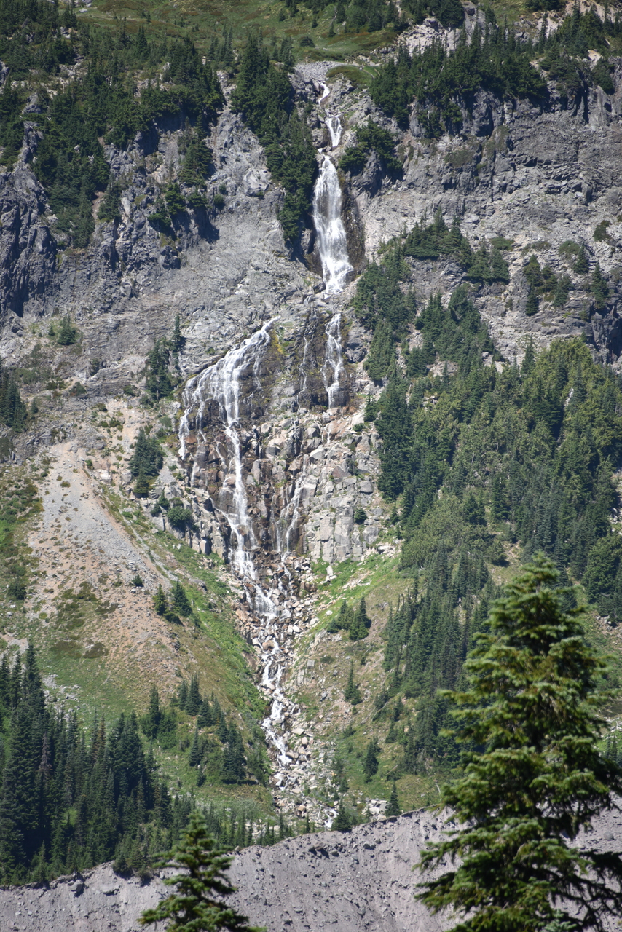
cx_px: 311
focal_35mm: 300
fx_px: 7770
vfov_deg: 6.9
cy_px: 466
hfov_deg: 4.6
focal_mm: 300
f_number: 5.6
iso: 220
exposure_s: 1/640
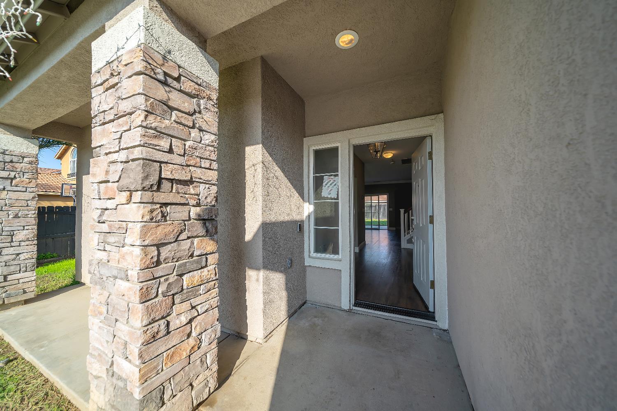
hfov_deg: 112.6
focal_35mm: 12
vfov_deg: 90.0
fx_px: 206
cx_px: 308
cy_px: 206
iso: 100
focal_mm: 12
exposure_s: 1/250
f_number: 5
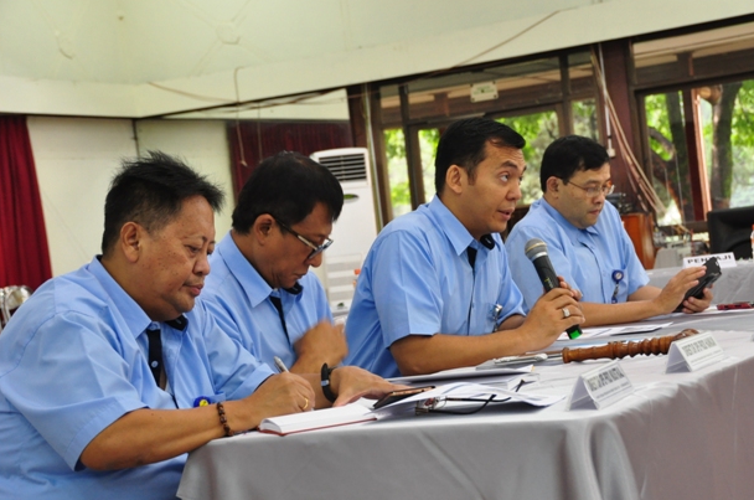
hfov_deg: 25.7
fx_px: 1652
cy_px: 257
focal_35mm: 79
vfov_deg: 17.2
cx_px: 383
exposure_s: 1/20
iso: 1000
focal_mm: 50
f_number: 6.3
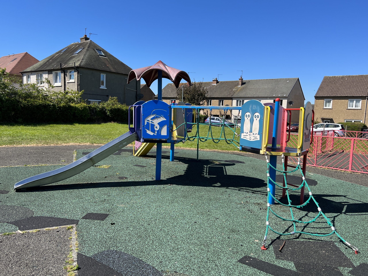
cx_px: 184
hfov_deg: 67.3
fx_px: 276
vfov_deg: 53.1
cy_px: 138
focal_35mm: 26
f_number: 1.5
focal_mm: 5.7
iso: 50
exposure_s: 1/2994
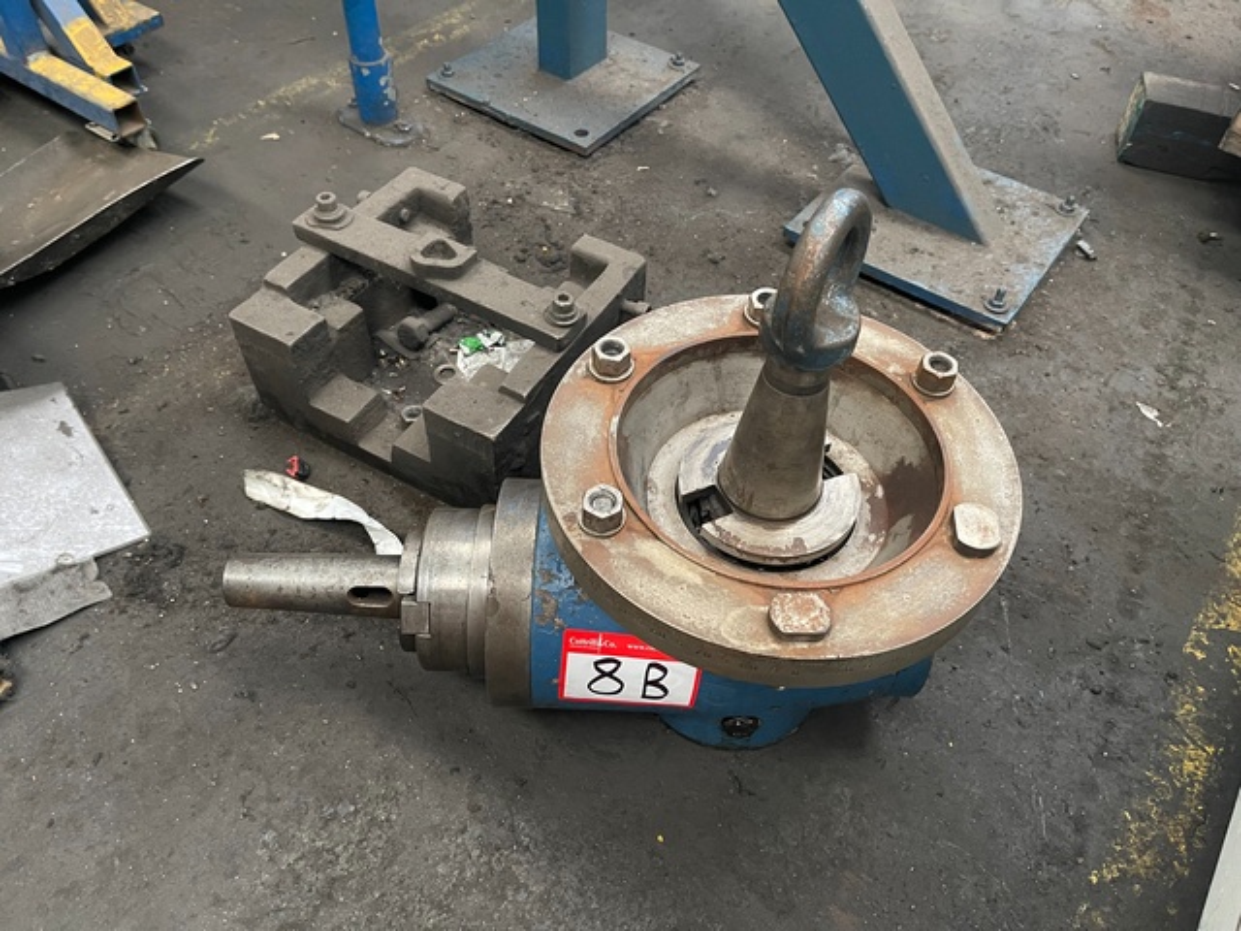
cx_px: 620
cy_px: 466
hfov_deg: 67.3
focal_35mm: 26
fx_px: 932
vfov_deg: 53.1
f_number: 1.6
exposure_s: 1/40
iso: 640
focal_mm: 5.1
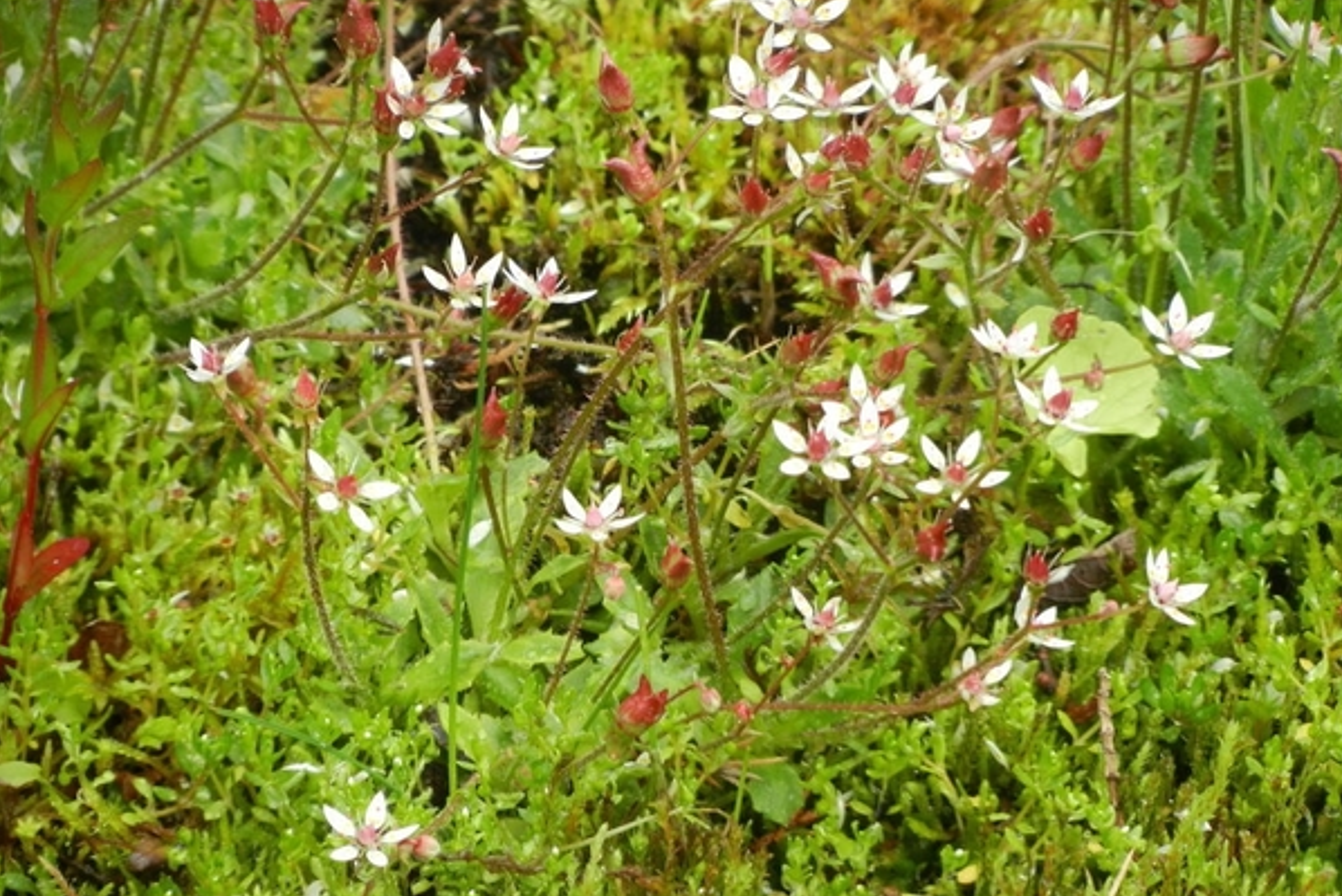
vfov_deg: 3.4
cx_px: 671
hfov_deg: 5.1
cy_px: 442
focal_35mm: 405
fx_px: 15100
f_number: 5.5
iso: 160
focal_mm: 69.8
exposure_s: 1/100
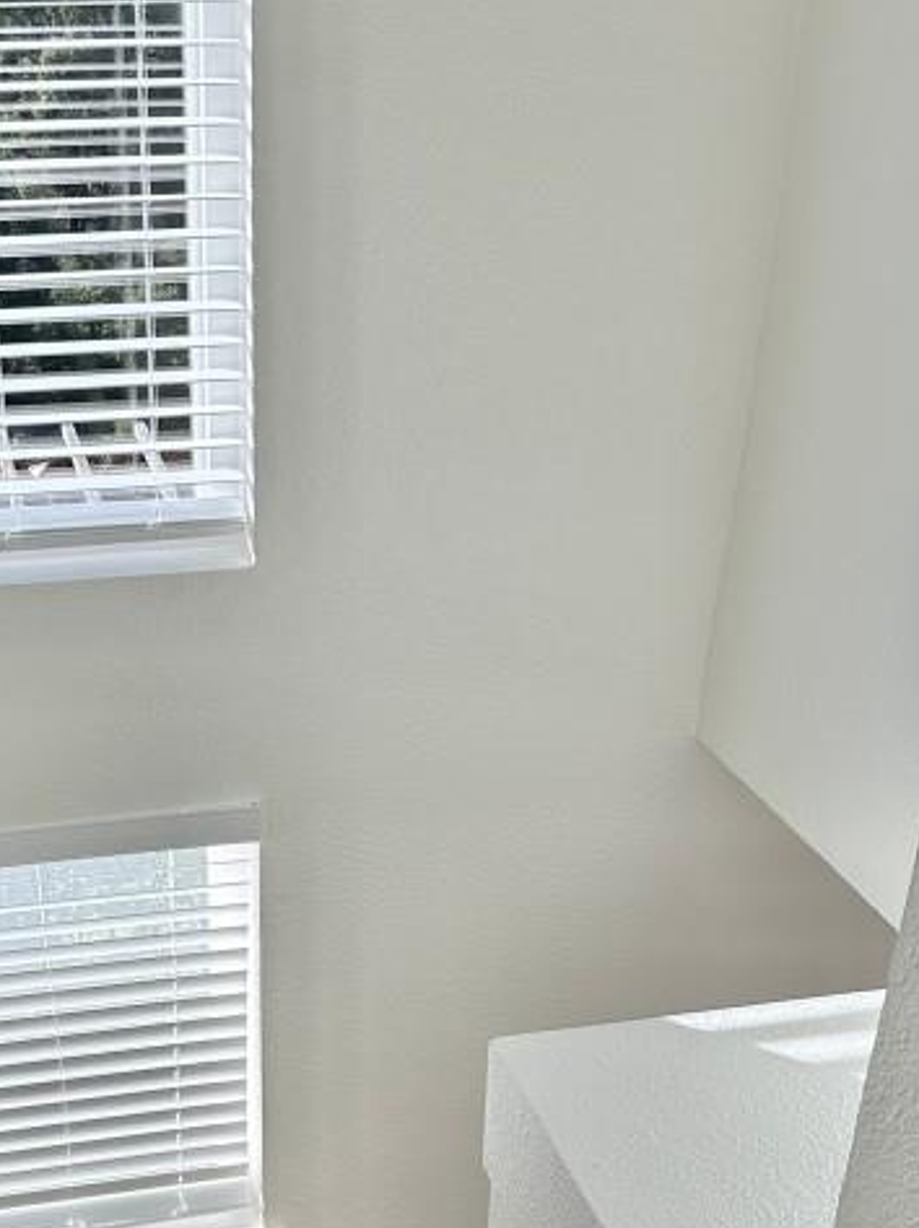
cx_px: 280
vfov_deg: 35.3
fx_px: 1843
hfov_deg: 27.8
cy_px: 1031
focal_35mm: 52
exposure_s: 1/935
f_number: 1.78
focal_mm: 6.86
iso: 80
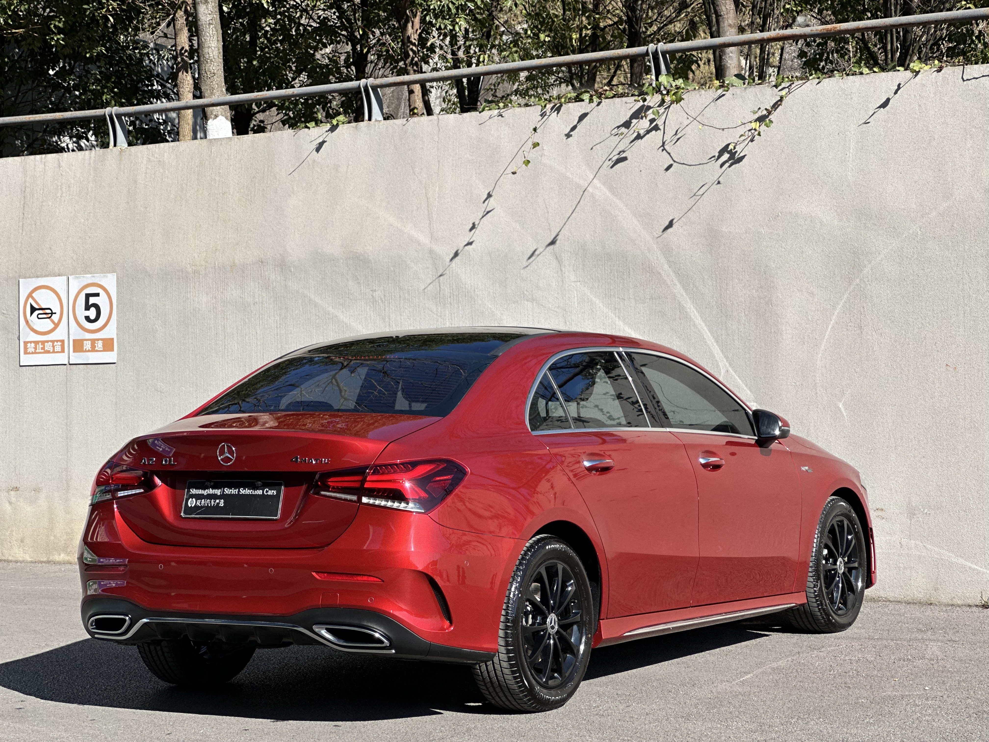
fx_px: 2200
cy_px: 371
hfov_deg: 25.3
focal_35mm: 77
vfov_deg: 19.1
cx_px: 494
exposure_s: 1/513
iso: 32
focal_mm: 9
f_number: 2.8
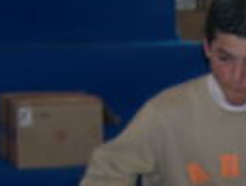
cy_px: 357
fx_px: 1331
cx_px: 303
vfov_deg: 7.7
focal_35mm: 187
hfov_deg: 10.4
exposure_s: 1/60
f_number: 2.8
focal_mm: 8
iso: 100
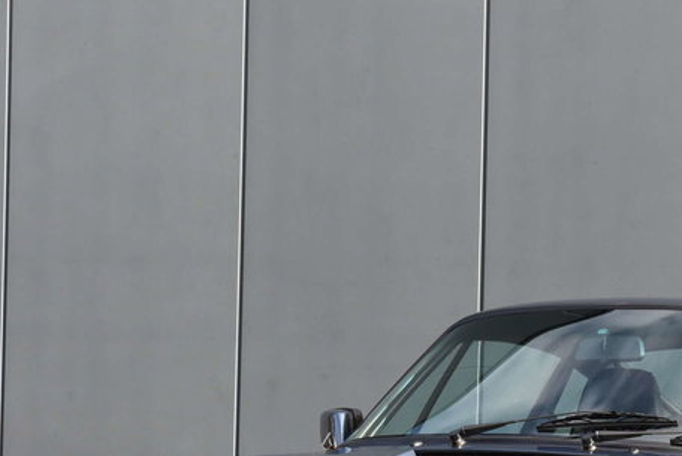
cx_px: 538
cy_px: 463
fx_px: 2427
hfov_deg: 15.9
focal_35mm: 128
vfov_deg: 10.6
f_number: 8
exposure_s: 1/400
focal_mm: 38
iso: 800
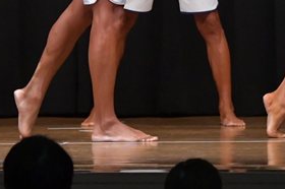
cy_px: -63
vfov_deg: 2.5
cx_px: 77
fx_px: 4420
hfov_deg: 3.7
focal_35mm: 559
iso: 6400
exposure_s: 1/400
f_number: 5.6
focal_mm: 135
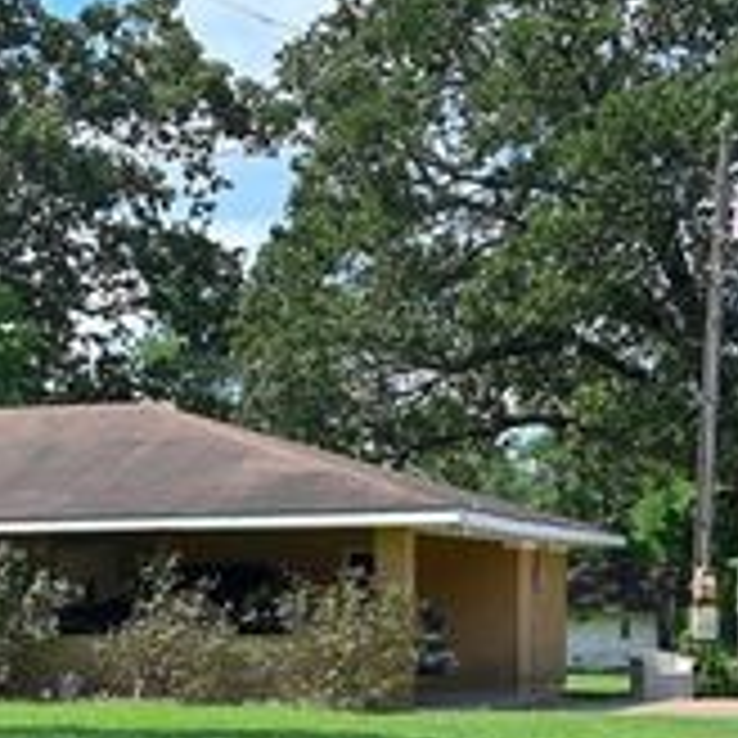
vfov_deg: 17.1
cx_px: -288
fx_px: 2436
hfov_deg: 16.1
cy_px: 551
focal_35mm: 101
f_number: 11
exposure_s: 1/125
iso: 125
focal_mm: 39
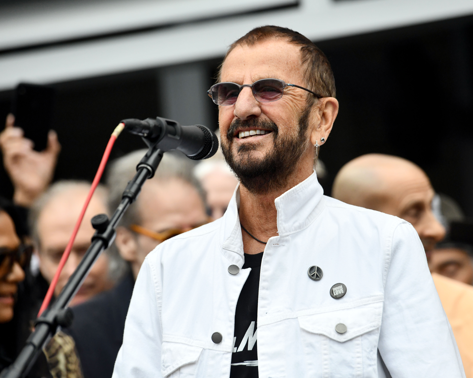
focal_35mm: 215
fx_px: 3010
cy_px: 188
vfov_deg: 7.2
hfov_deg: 9.0
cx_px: 252
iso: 1600
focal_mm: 190
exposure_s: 1/5000
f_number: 5.6
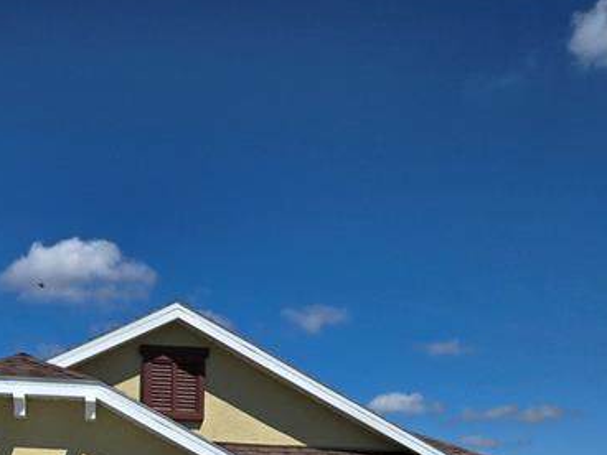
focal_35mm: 64
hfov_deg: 30.1
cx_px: 228
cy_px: 620
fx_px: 1122
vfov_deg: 20.6
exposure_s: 1/4364
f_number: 1.8
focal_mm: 5.4
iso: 25
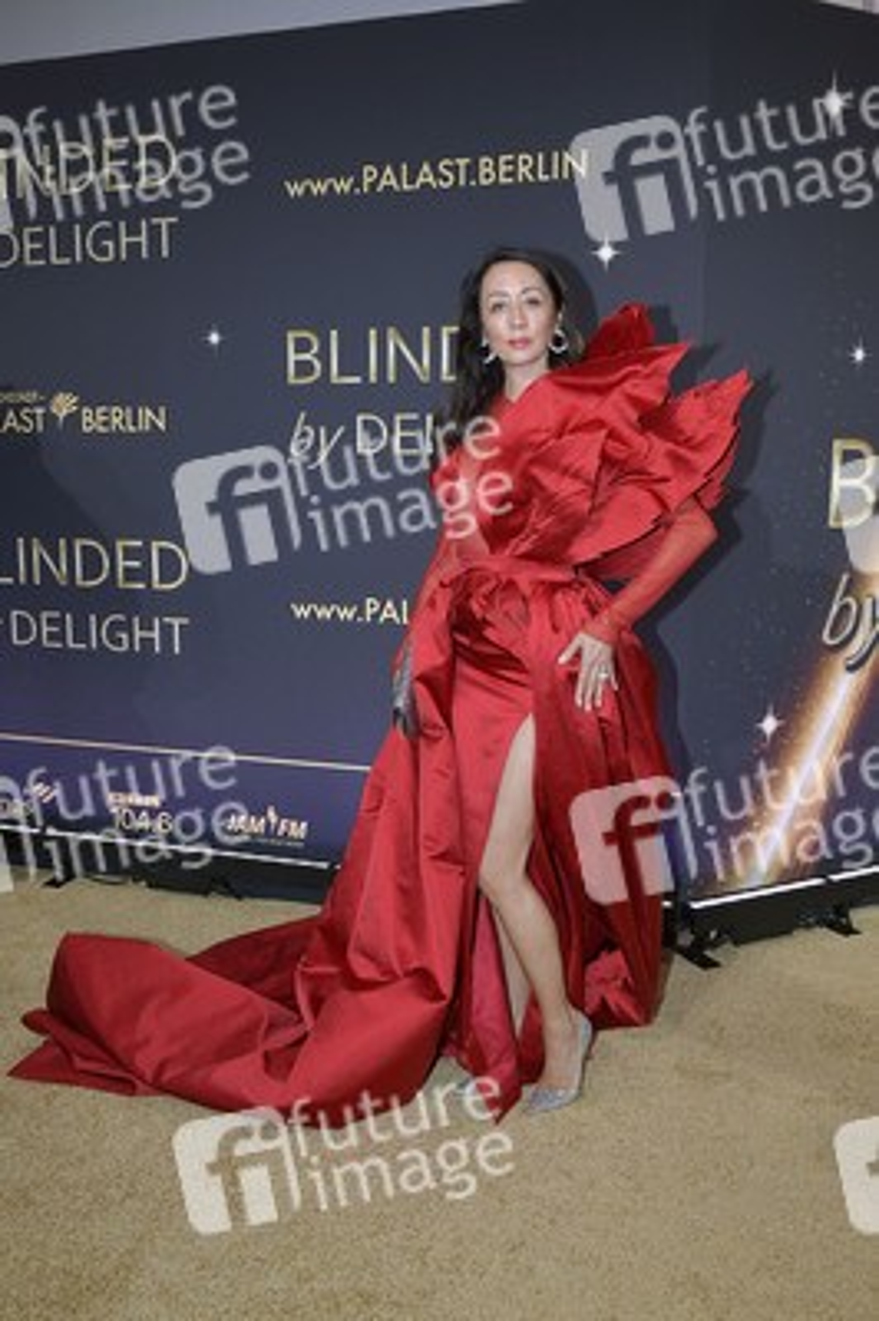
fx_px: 1137
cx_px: 440
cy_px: 660
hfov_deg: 42.3
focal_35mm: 31
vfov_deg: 60.3
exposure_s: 1/250
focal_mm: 31
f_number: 6.3
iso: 1250
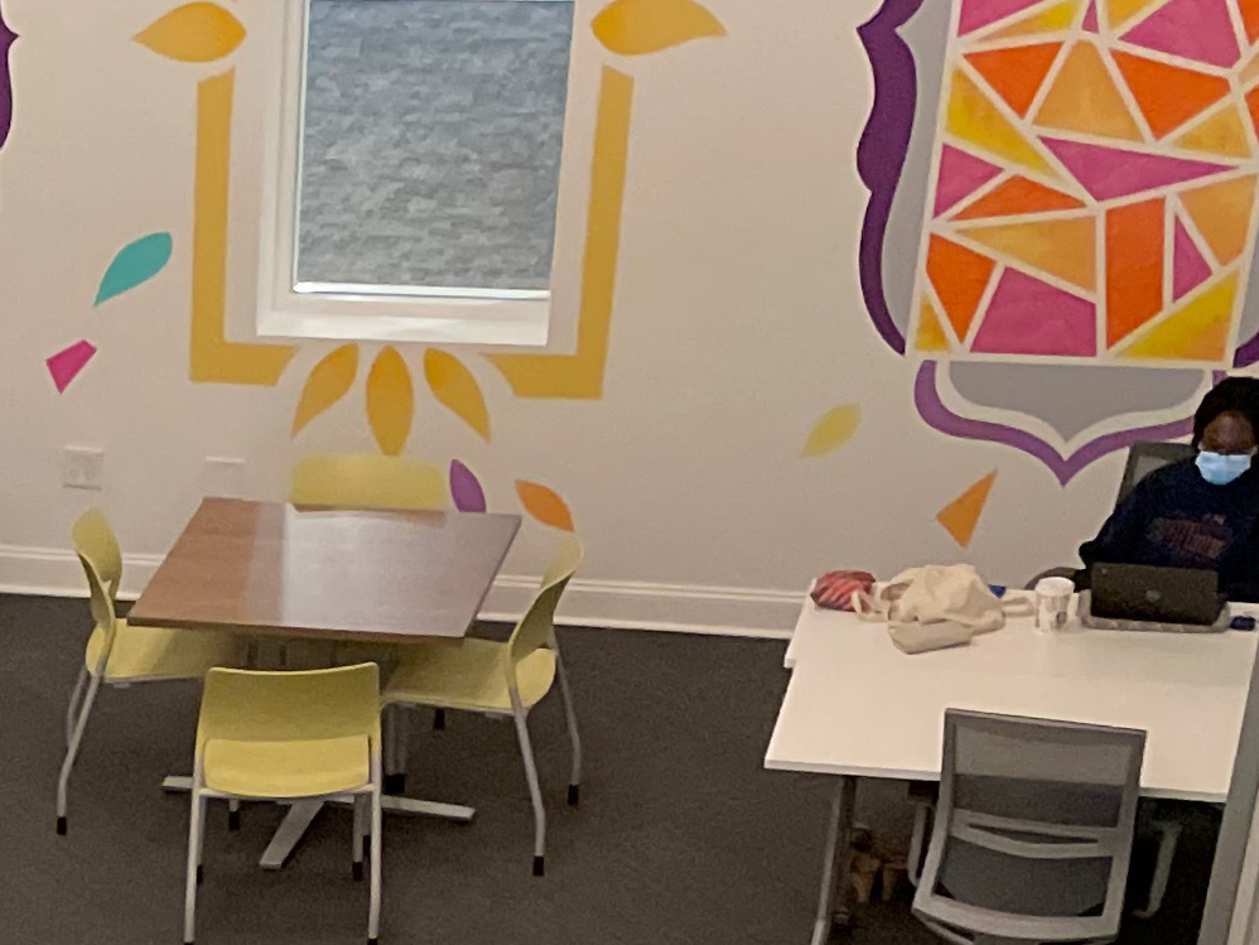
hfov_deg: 17.5
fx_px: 3820
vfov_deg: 12.8
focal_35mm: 105
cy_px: 1689
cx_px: -400
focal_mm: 4.2
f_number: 1.6
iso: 500
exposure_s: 1/60
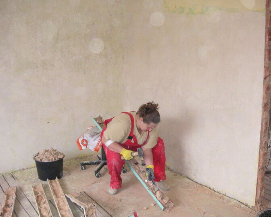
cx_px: 126
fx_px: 345
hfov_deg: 42.9
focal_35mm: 43
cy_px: 117
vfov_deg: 34.9
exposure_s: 1/90
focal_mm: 6.1
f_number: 2.8
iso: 160
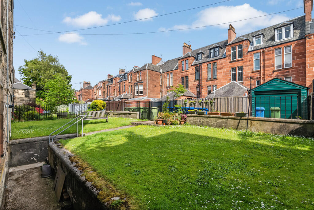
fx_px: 140
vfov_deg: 73.8
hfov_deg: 96.7
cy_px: 105
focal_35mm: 16
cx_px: 157
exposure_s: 1/100
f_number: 8
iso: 125
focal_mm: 16
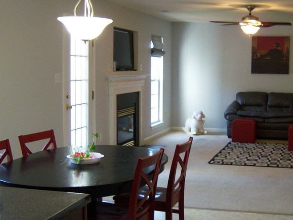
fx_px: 474
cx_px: 197
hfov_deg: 34.0
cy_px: 110
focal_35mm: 56
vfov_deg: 26.1
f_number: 2.8
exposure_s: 1/20
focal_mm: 7.5
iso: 160
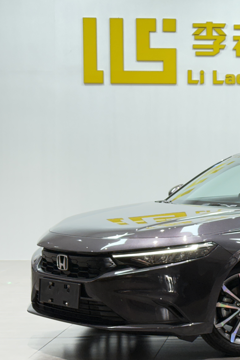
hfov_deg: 15.3
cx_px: 284
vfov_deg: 23.6
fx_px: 860
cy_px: 182
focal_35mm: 86
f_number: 1.78
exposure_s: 1/50
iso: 160
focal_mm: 6.76
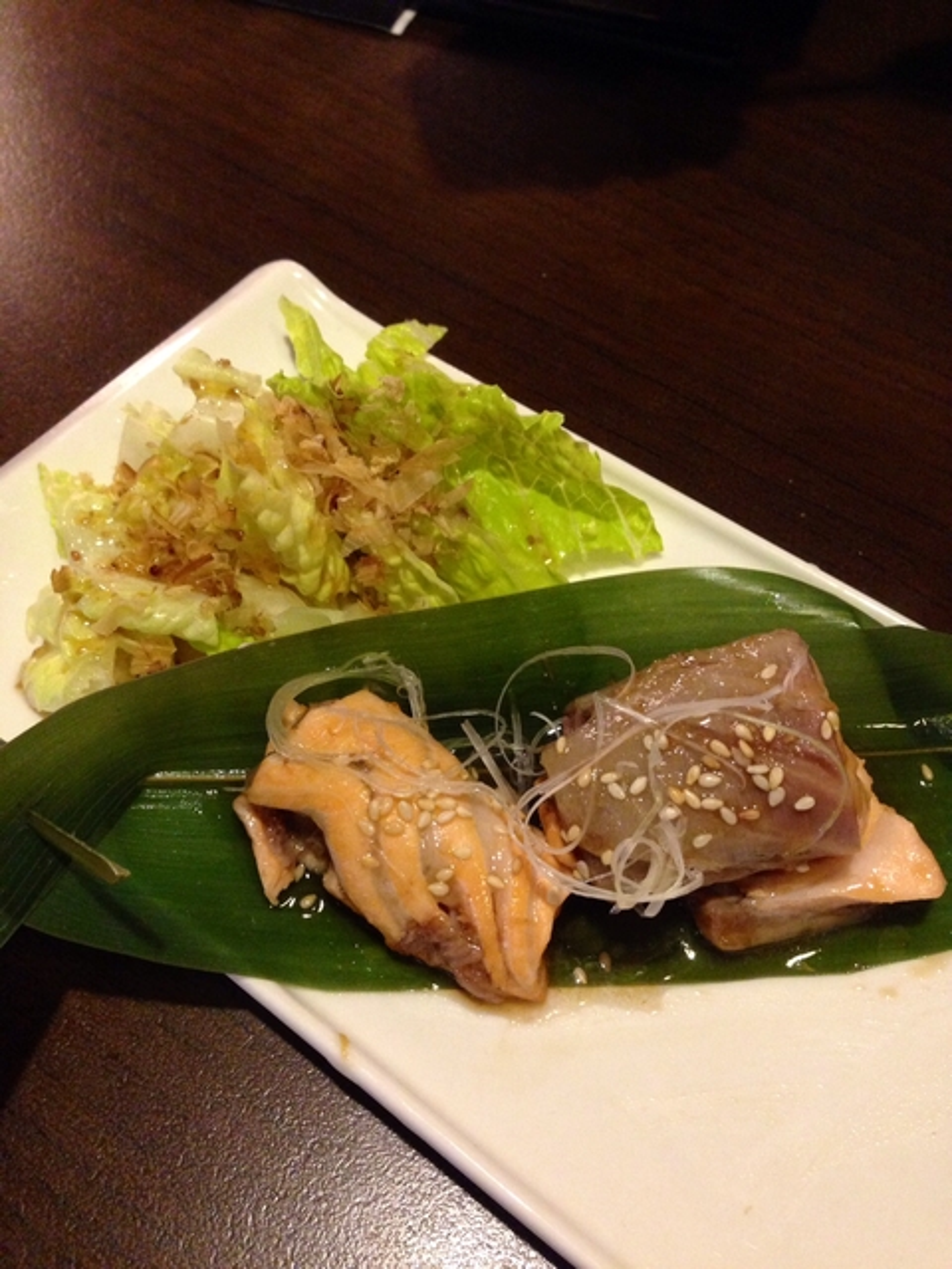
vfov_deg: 55.4
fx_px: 1210
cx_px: 476
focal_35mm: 33
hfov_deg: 42.9
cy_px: 634
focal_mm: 4.12
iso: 400
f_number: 2.4
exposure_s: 1/20
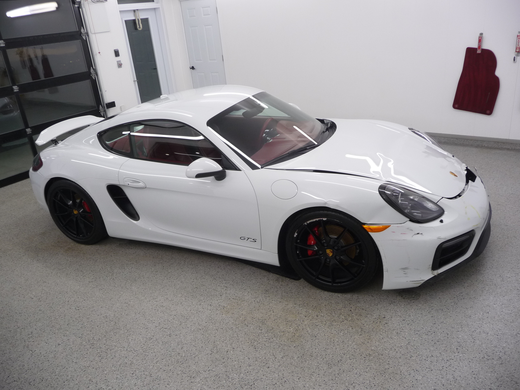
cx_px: 260
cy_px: 195
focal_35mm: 28
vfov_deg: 49.7
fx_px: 421
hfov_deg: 63.4
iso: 100
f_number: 3.3
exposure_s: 1/30
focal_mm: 4.7
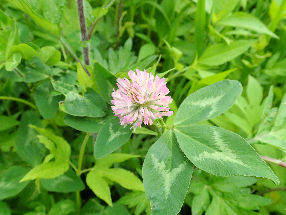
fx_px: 248
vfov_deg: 46.8
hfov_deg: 60.0
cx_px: 143
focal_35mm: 30
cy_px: 108
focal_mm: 5.5
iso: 100
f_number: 3.2
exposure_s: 1/125
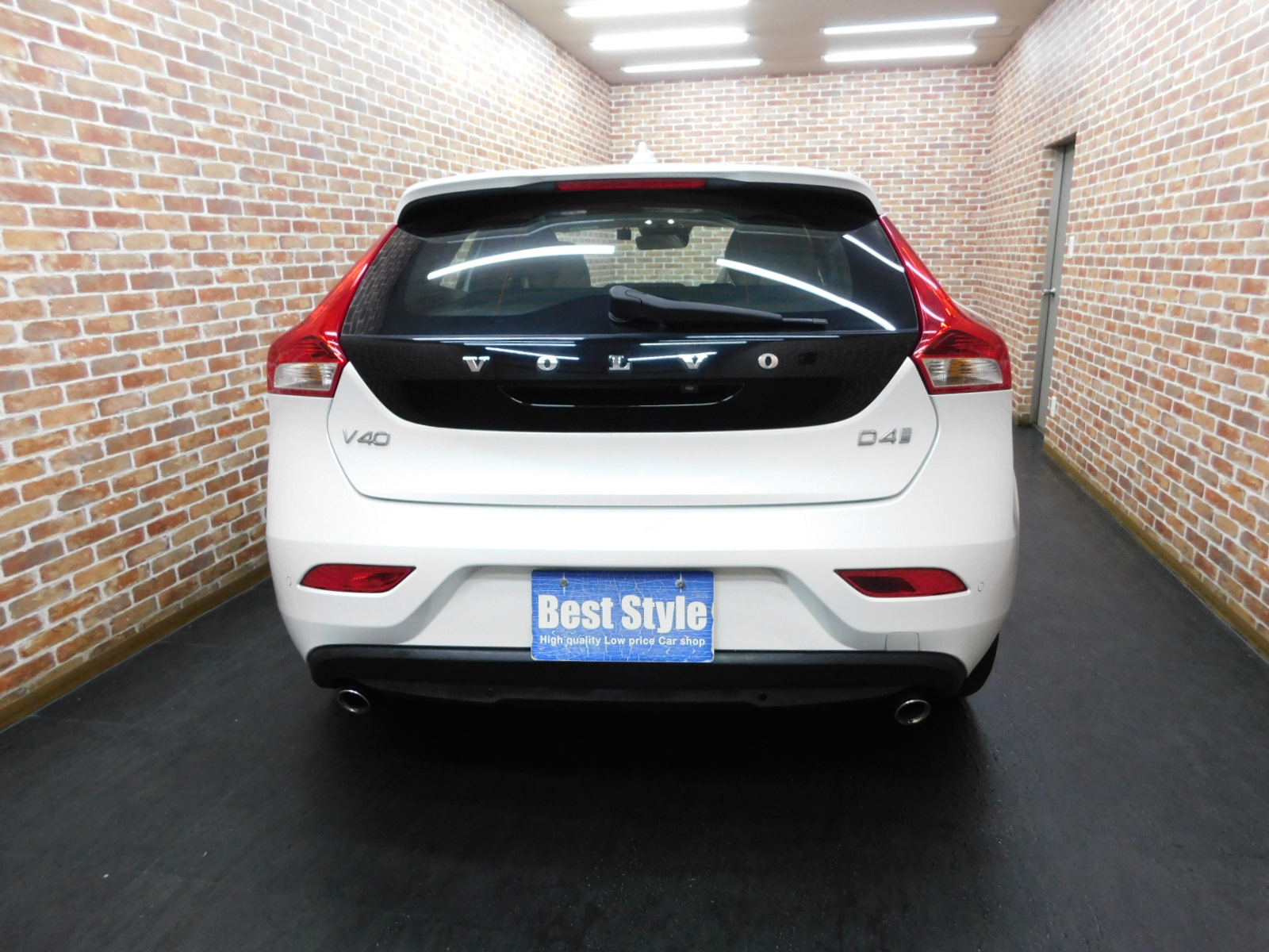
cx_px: 634
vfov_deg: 58.9
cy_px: 476
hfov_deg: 73.9
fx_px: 843
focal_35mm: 23
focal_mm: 4
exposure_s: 1/30
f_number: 3
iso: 360
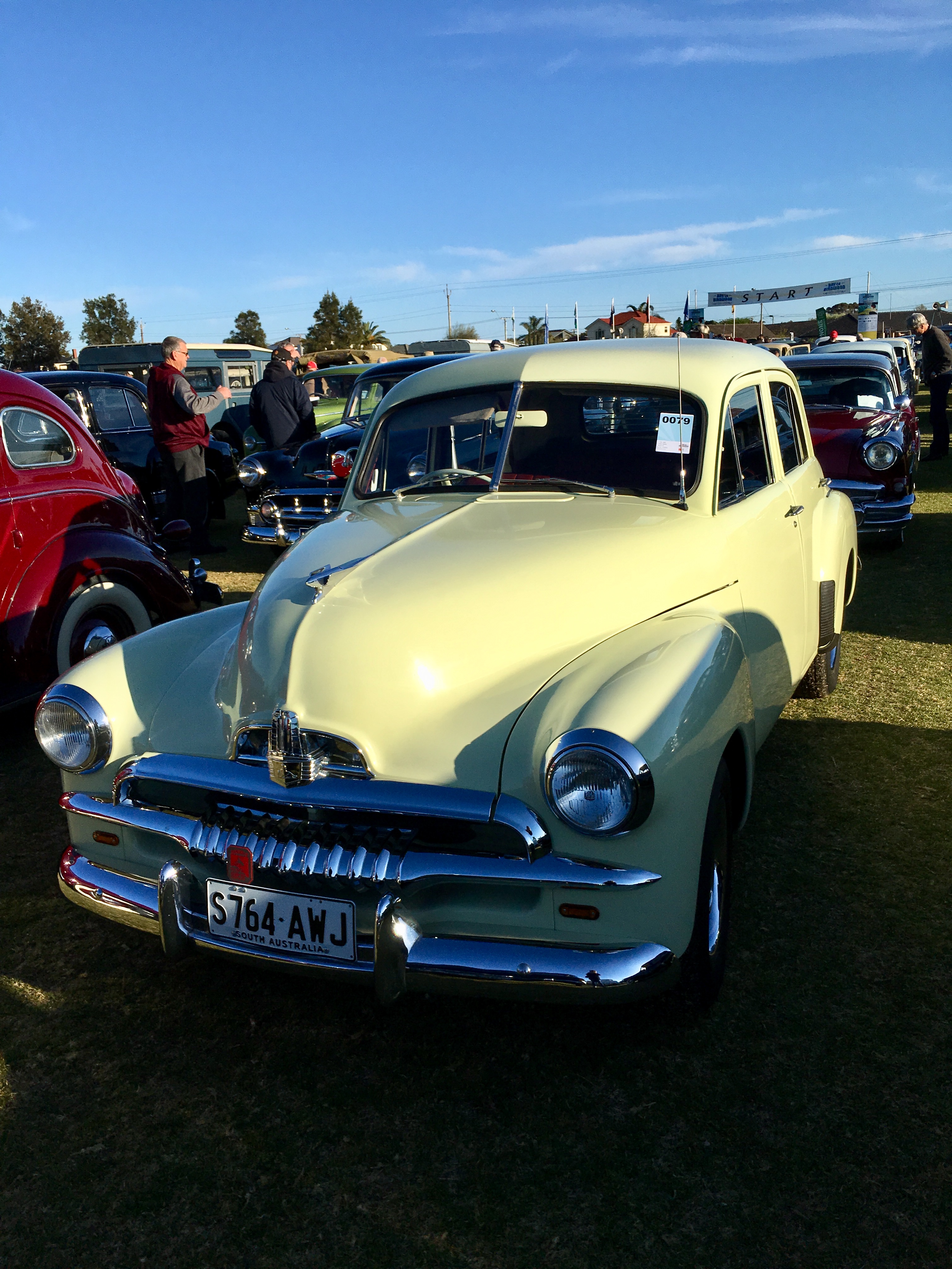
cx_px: 476
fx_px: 1063
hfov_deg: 48.2
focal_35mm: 29
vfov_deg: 61.7
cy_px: 634
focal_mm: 4.15
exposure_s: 1/3077
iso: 25
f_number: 2.2
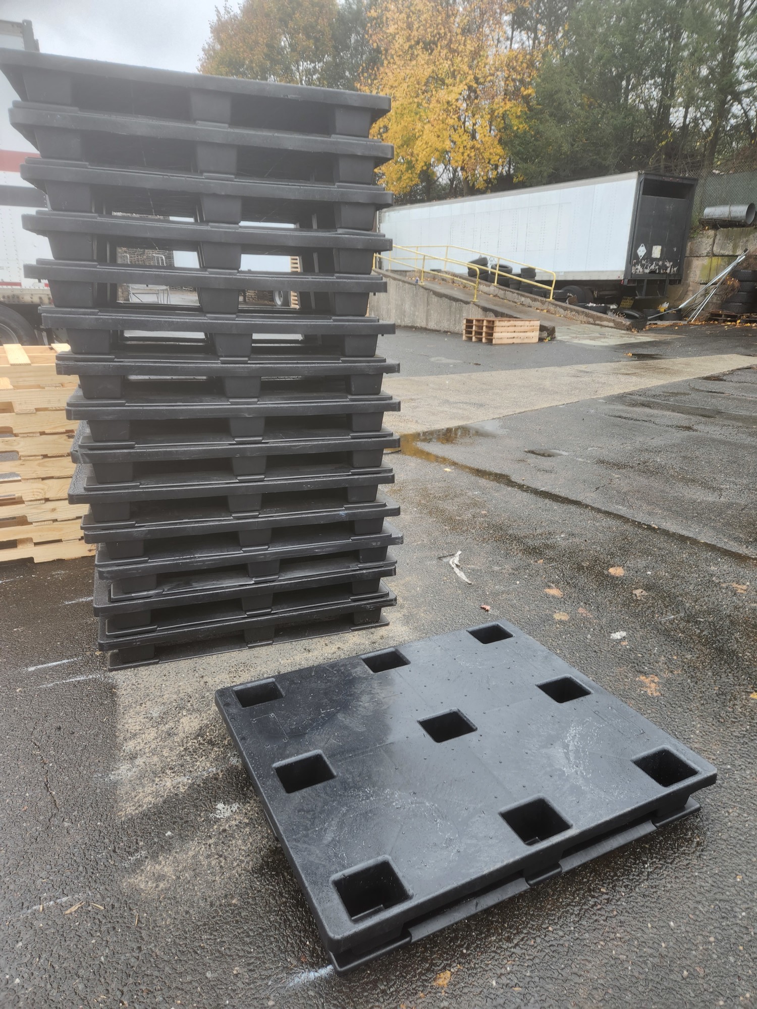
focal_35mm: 23
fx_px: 671
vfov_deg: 73.9
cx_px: 378
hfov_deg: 58.9
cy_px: 504
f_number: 1.8
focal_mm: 5.4
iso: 25
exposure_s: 1/120
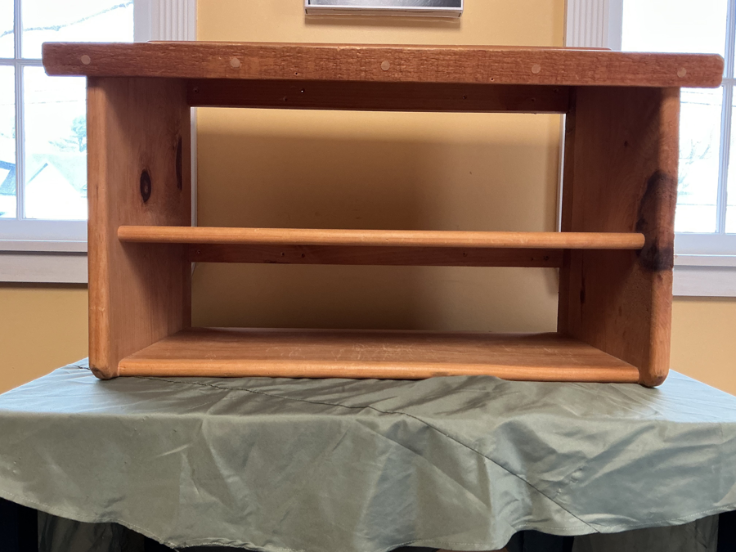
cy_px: 276
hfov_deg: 61.7
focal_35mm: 29
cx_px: 368
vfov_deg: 48.2
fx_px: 617
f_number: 1.8
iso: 125
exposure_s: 1/60
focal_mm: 3
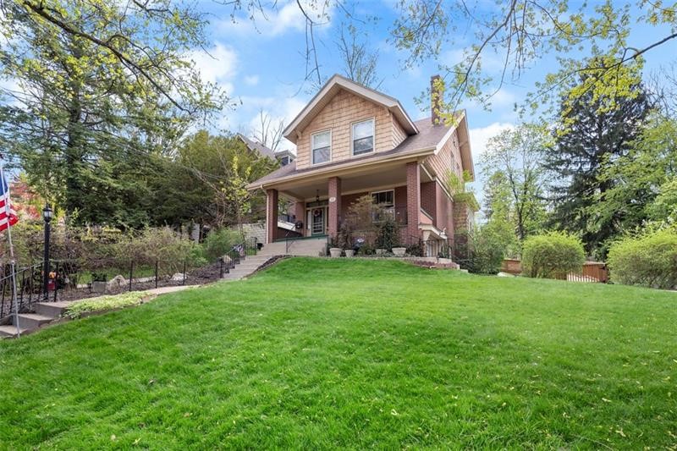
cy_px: 226
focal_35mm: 18
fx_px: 329
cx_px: 338
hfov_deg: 91.6
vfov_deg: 68.9
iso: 400
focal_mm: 17.5
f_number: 8
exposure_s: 1/13
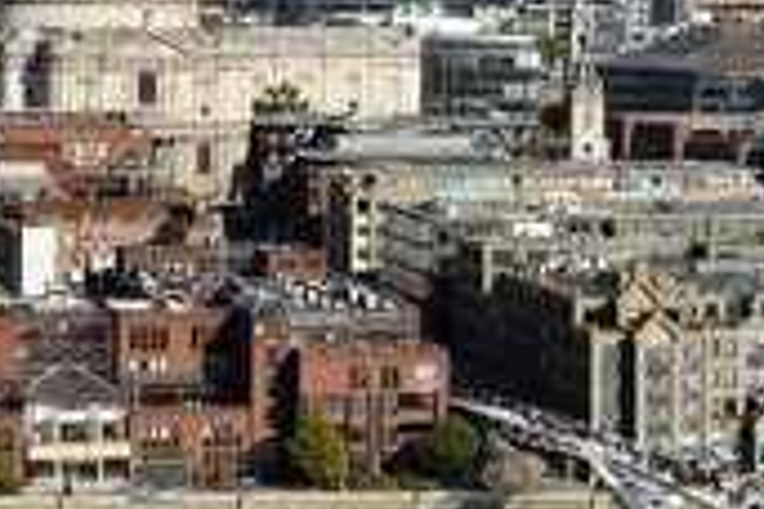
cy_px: 112
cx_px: 407
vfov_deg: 8.0
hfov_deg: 11.9
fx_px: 3650
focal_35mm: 172
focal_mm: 70
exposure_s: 1/250
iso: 200
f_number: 13
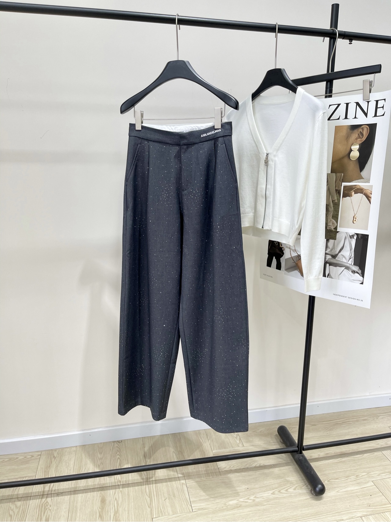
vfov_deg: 67.3
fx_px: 392
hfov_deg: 53.1
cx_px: 196
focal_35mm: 26
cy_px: 261
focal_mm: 5.1
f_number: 1.6
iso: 64
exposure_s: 1/121
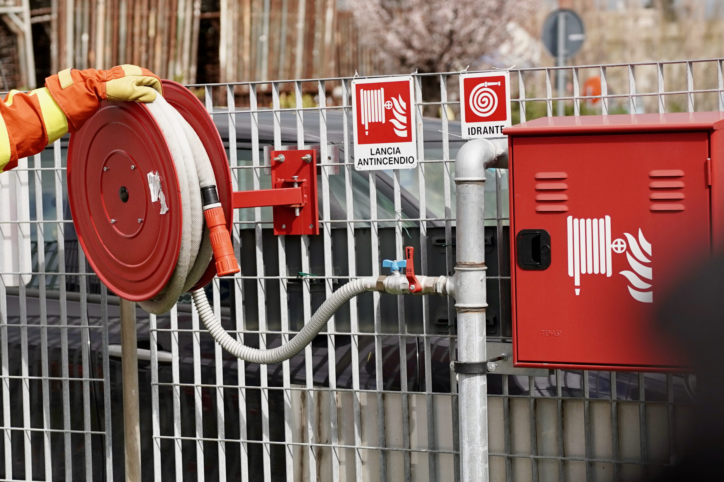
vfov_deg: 24.2
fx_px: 1126
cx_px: 362
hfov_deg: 35.6
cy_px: 241
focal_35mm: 56
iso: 320
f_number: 3.2
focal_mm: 56
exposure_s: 1/4000
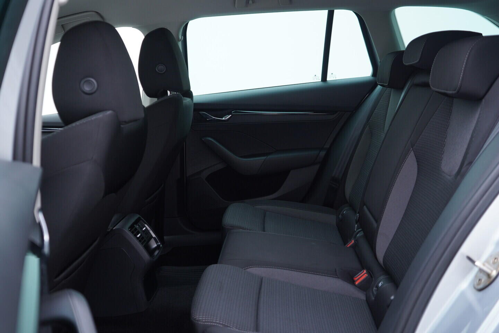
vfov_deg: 36.9
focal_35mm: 36
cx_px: 250
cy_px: 166
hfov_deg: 53.1
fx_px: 499
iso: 200
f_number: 2.8
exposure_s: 1/40
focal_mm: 24
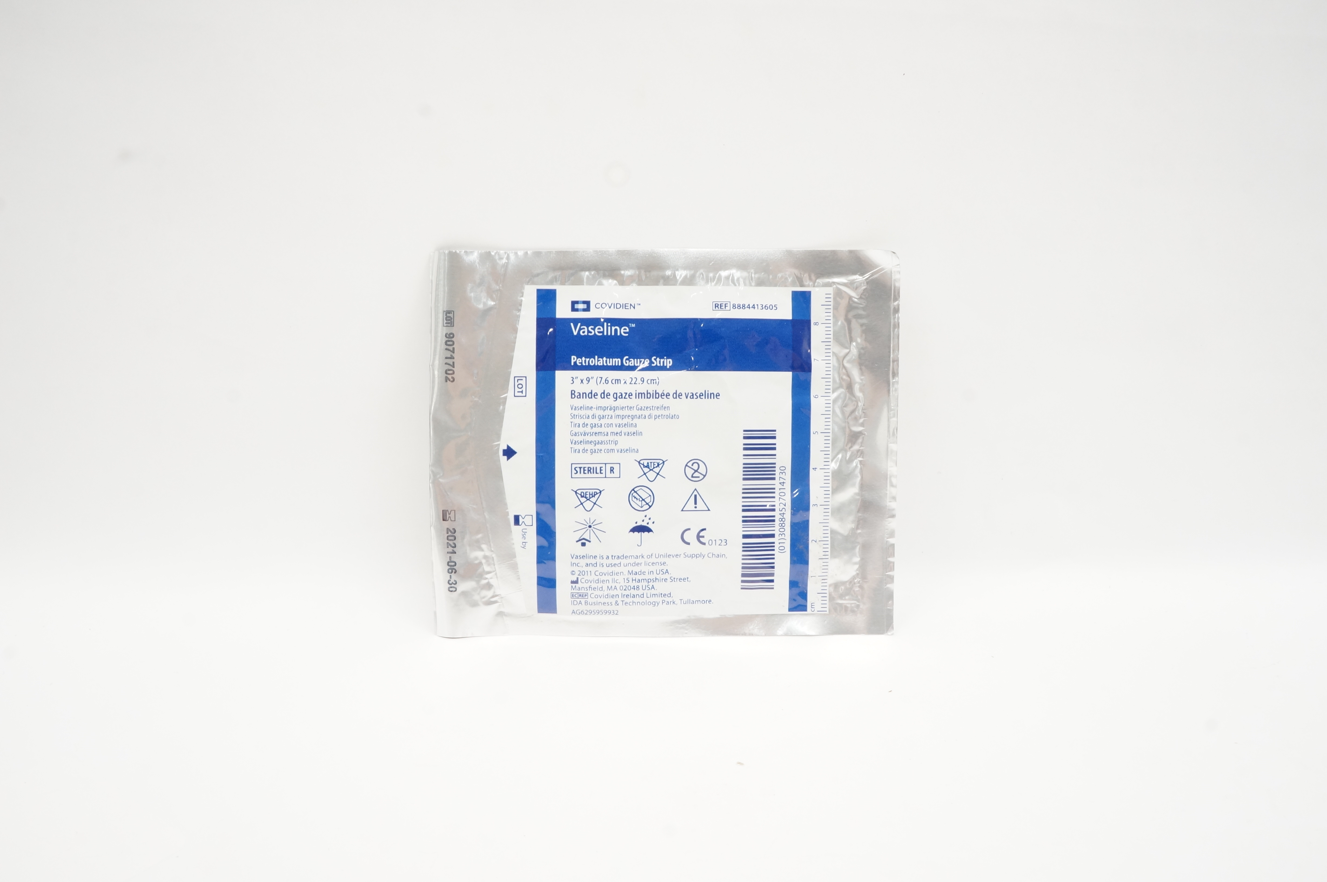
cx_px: 664
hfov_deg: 67.4
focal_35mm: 27
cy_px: 441
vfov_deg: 47.8
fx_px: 994
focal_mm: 18
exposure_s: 1/15
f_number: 14
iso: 800
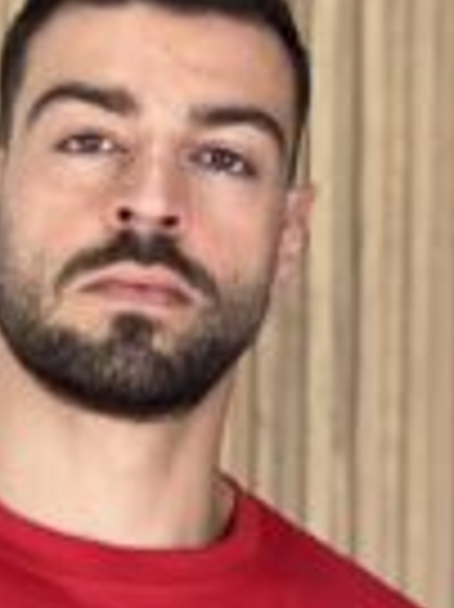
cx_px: 31
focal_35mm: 231
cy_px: 842
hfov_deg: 6.4
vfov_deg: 8.4
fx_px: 4046
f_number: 2
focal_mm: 6
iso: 64
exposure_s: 1/122
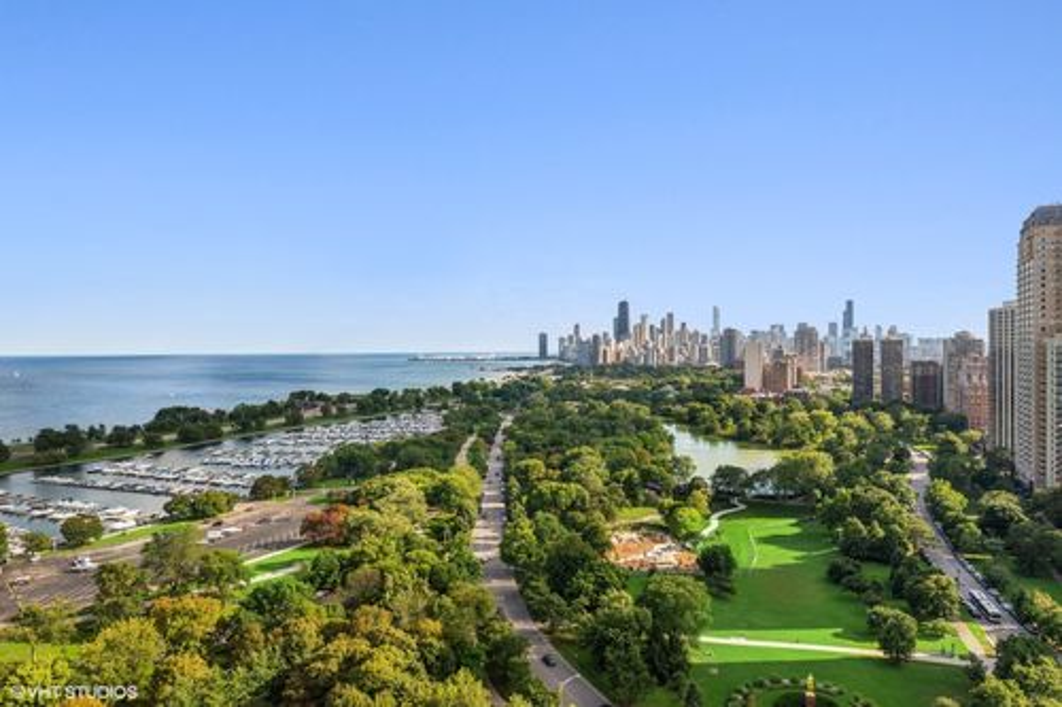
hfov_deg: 73.8
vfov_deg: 53.1
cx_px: 531
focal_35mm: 24
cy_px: 354
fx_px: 708
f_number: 7.1
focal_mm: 24
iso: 320
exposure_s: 1/160
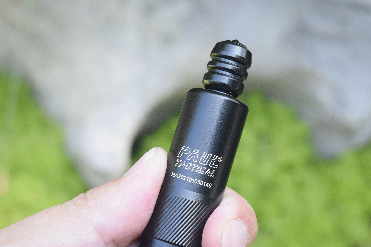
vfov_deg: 16.6
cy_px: 124
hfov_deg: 24.6
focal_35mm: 82
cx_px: 186
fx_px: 850
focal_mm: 55
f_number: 10
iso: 3200
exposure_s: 1/400
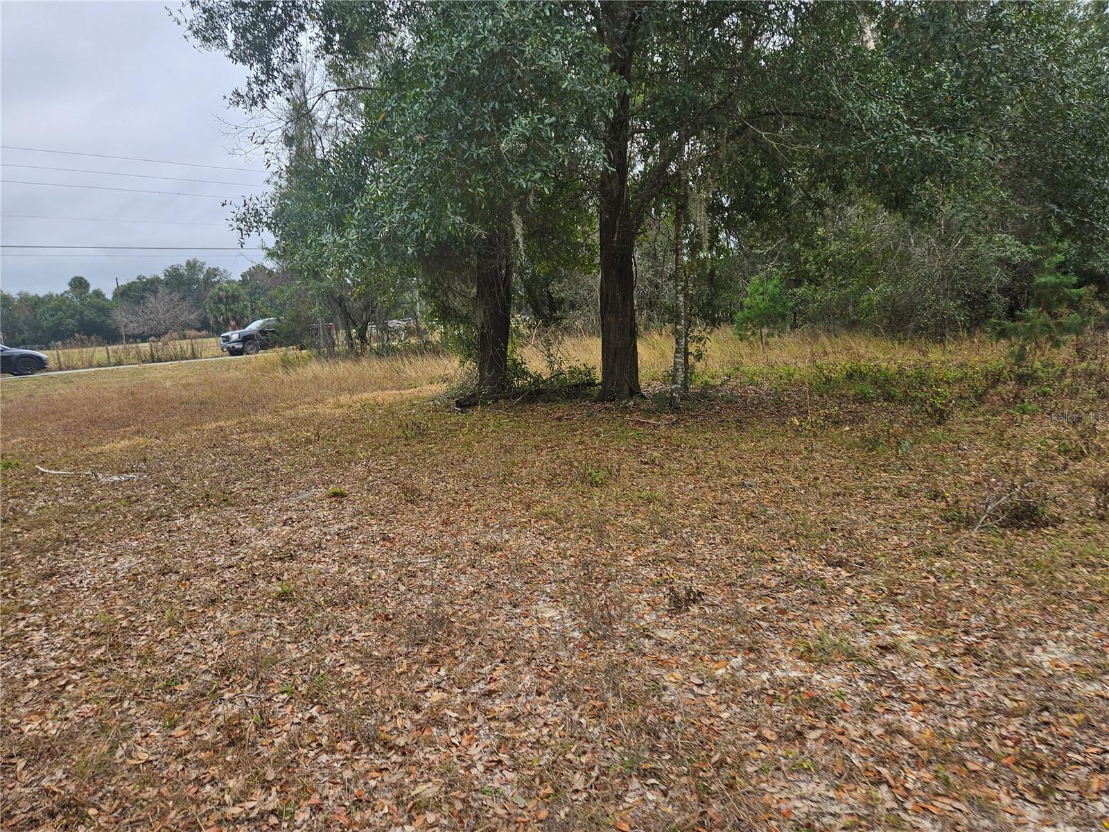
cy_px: 416
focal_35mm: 23
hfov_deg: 73.9
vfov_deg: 58.9
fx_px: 737
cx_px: 554
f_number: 1.8
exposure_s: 1/247
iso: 25
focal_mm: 5.4
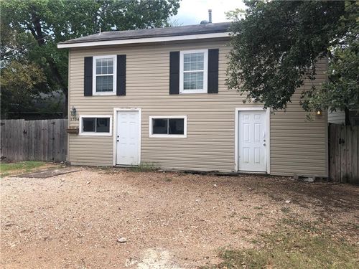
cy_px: 134
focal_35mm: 28
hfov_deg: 63.4
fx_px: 290
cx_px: 180
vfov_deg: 49.7
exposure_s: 1/1263
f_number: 1.8
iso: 20
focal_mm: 3.99
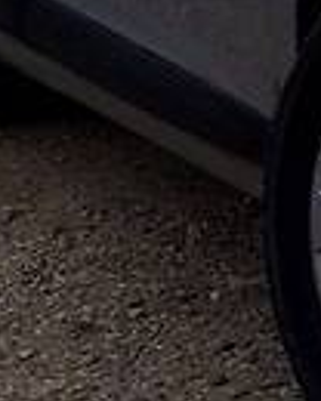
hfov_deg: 7.9
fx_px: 2066
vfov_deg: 10.8
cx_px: 901
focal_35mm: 174
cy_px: -148
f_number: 2.2
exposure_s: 1/100
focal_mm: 4.2
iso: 50
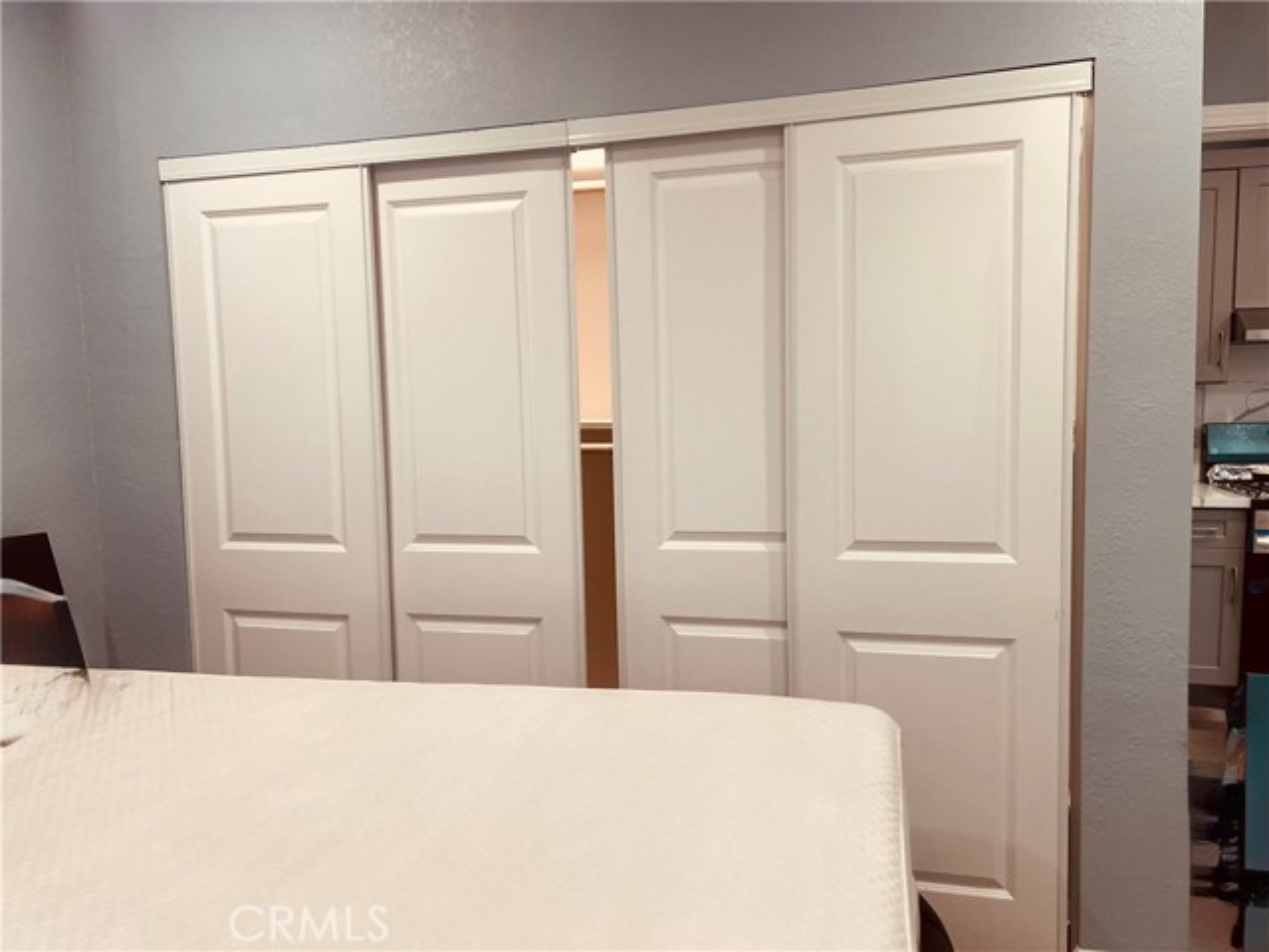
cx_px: 634
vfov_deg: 53.1
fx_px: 953
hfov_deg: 67.3
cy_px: 476
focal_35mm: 26
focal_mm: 5.7
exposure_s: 1/120
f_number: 1.5
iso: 100
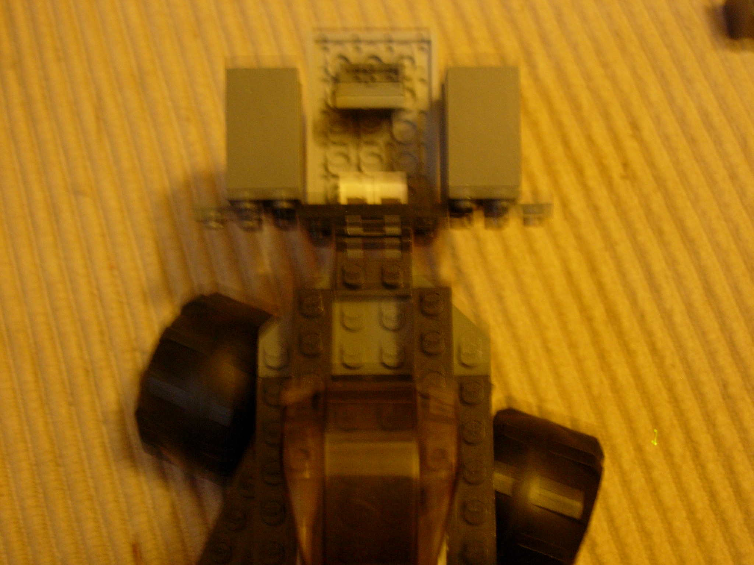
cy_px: 282
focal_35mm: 51
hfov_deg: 37.5
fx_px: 1111
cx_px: 377
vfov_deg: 28.6
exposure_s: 1/3.5
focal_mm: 10.6
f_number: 3.2
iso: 200
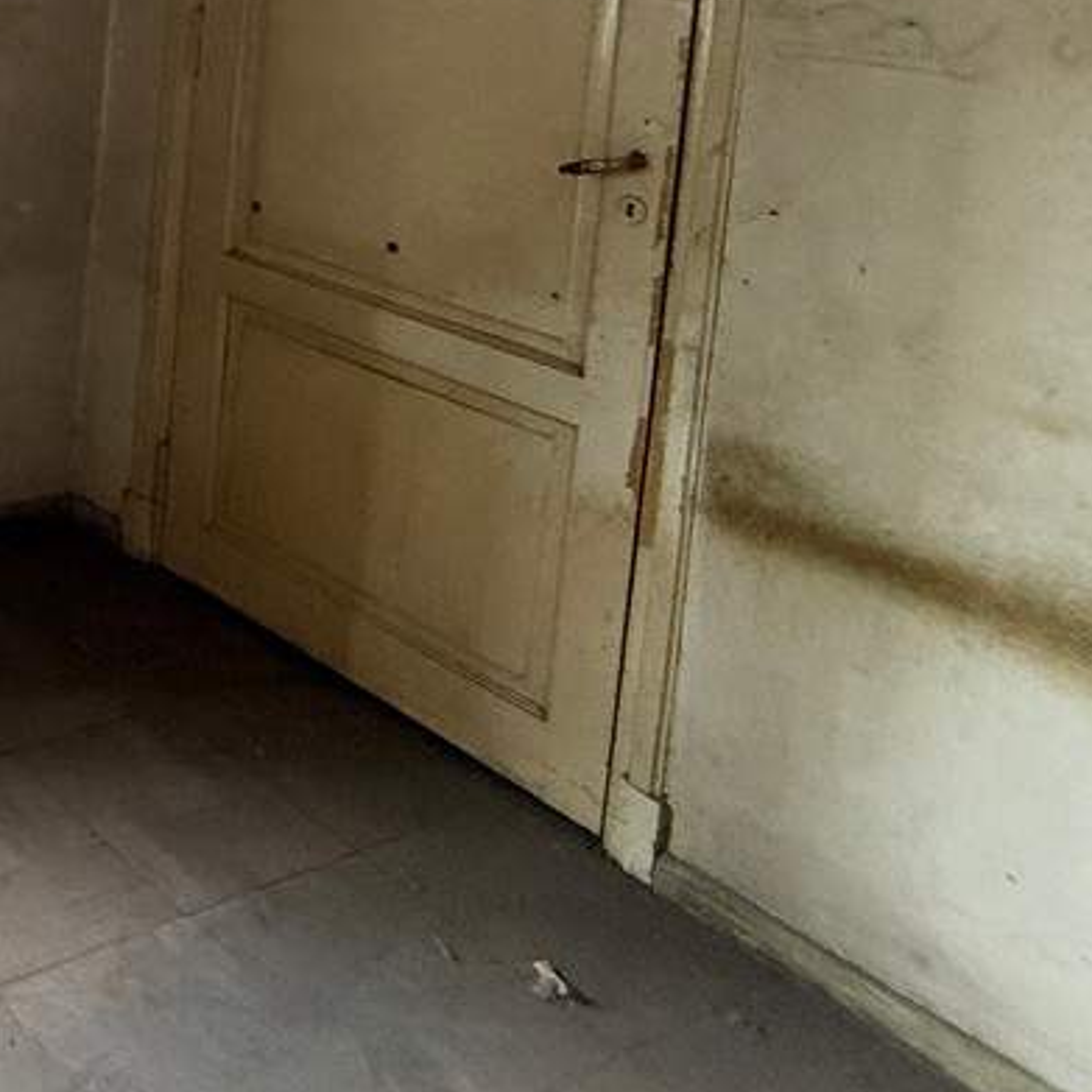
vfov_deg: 38.2
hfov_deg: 29.0
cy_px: -39
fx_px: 1356
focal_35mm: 38
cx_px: -517
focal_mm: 2.22
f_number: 2.2
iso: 320
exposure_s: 1/68
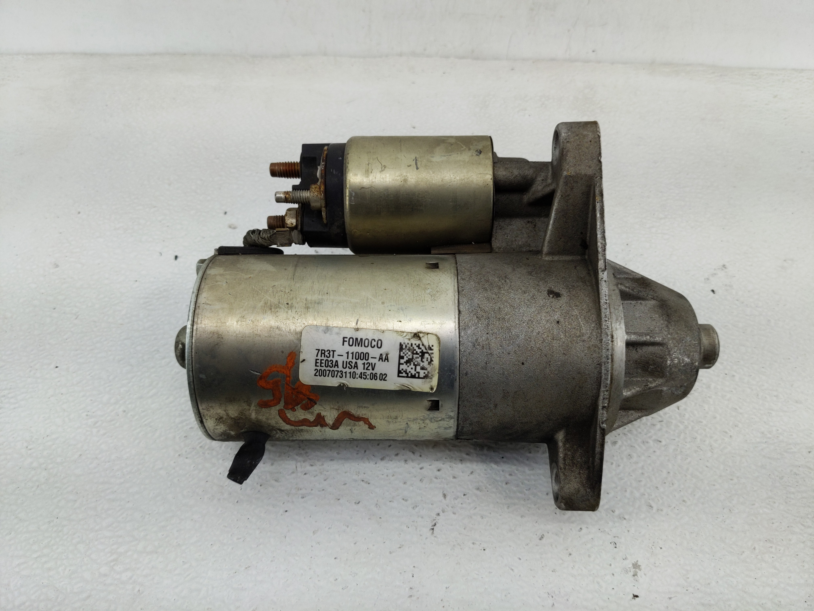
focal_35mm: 25
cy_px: 306
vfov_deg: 54.9
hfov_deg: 69.4
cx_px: 407
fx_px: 588
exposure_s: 1/141
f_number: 1.73
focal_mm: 4.38
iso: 55
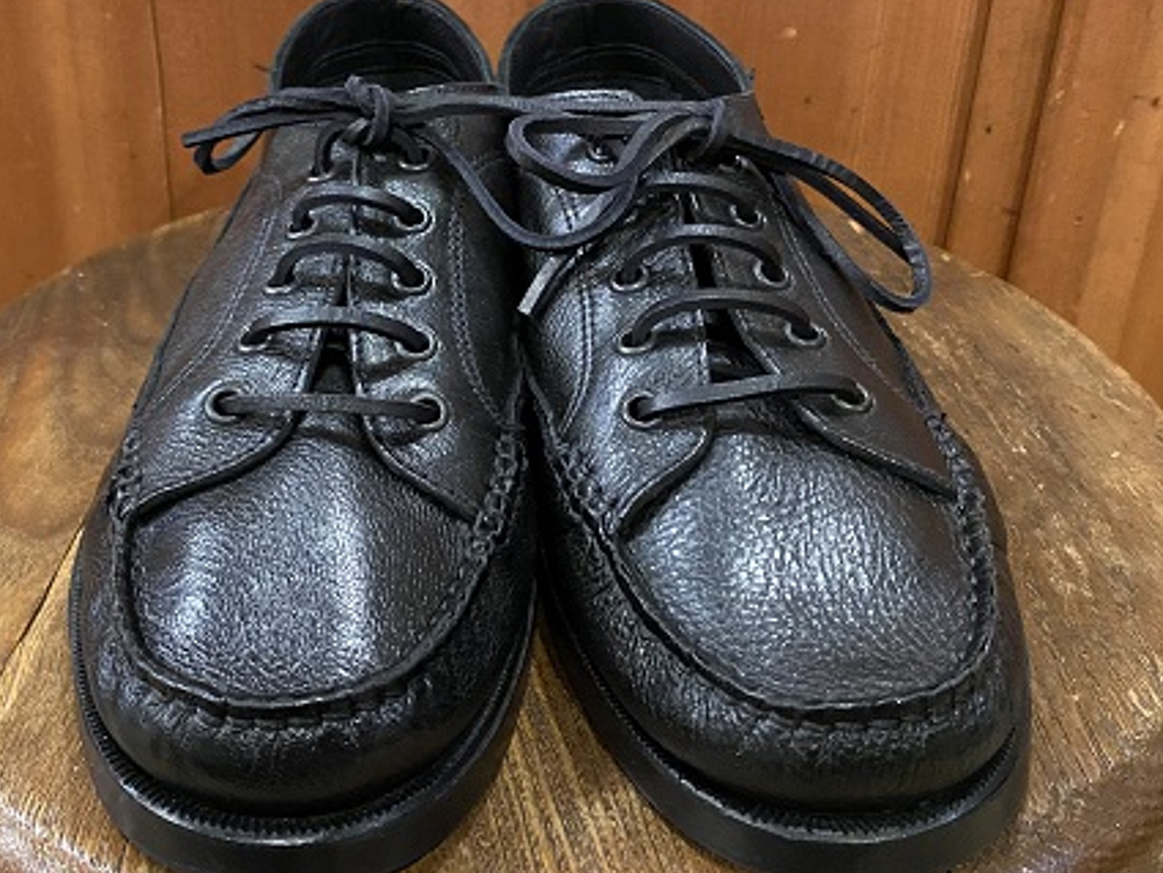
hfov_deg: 47.8
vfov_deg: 36.5
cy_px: 309
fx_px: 1311
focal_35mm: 39
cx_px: 517
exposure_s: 1/25
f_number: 1.8
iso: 800
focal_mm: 4.25
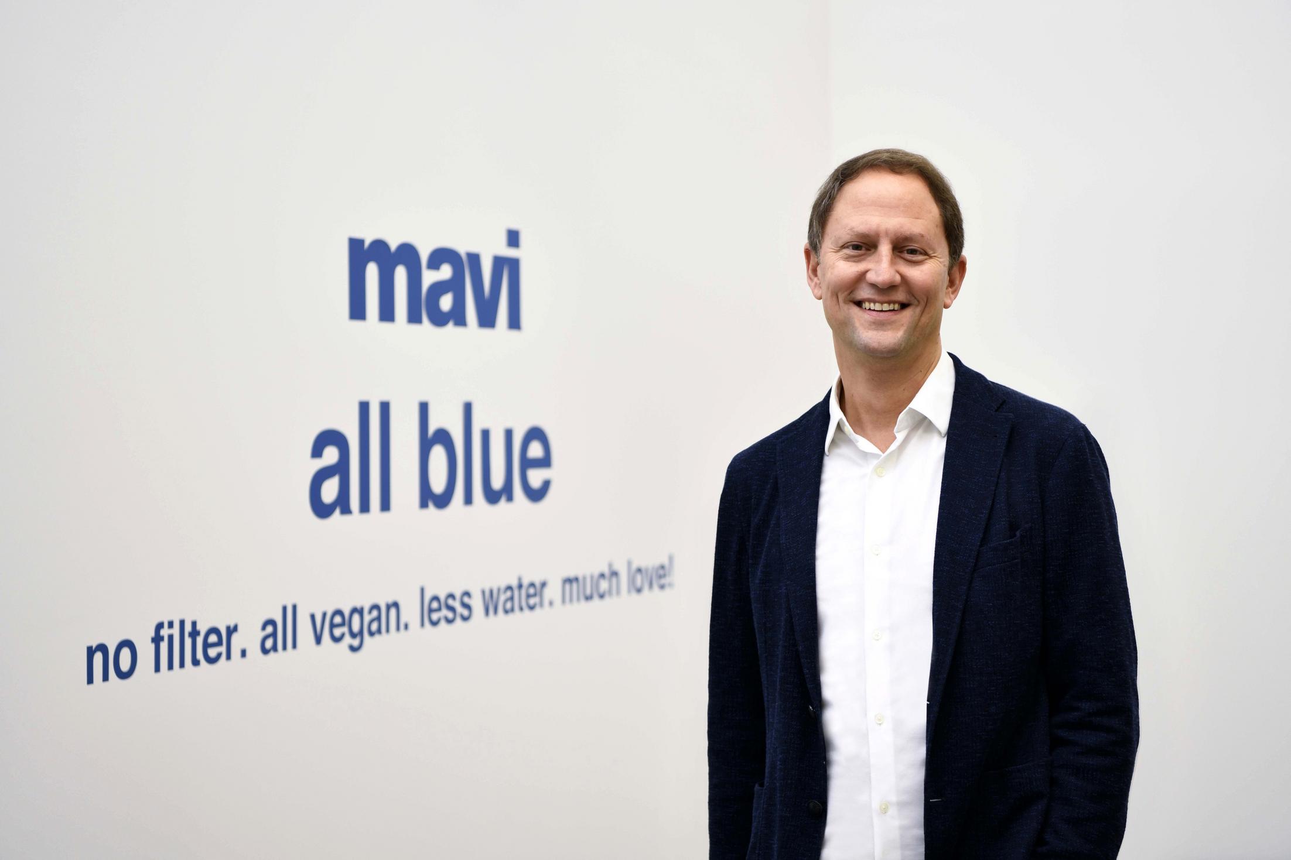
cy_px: 430
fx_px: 2223
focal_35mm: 62
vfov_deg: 21.9
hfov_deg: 32.4
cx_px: 646
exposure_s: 1/80
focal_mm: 62
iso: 500
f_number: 3.5
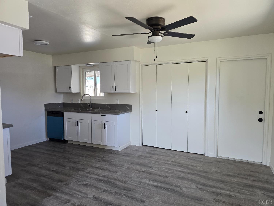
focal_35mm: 23
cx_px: 137
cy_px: 103
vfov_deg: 58.9
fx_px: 182
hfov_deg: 73.9
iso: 200
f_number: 1.7
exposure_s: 1/120
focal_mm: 6.3
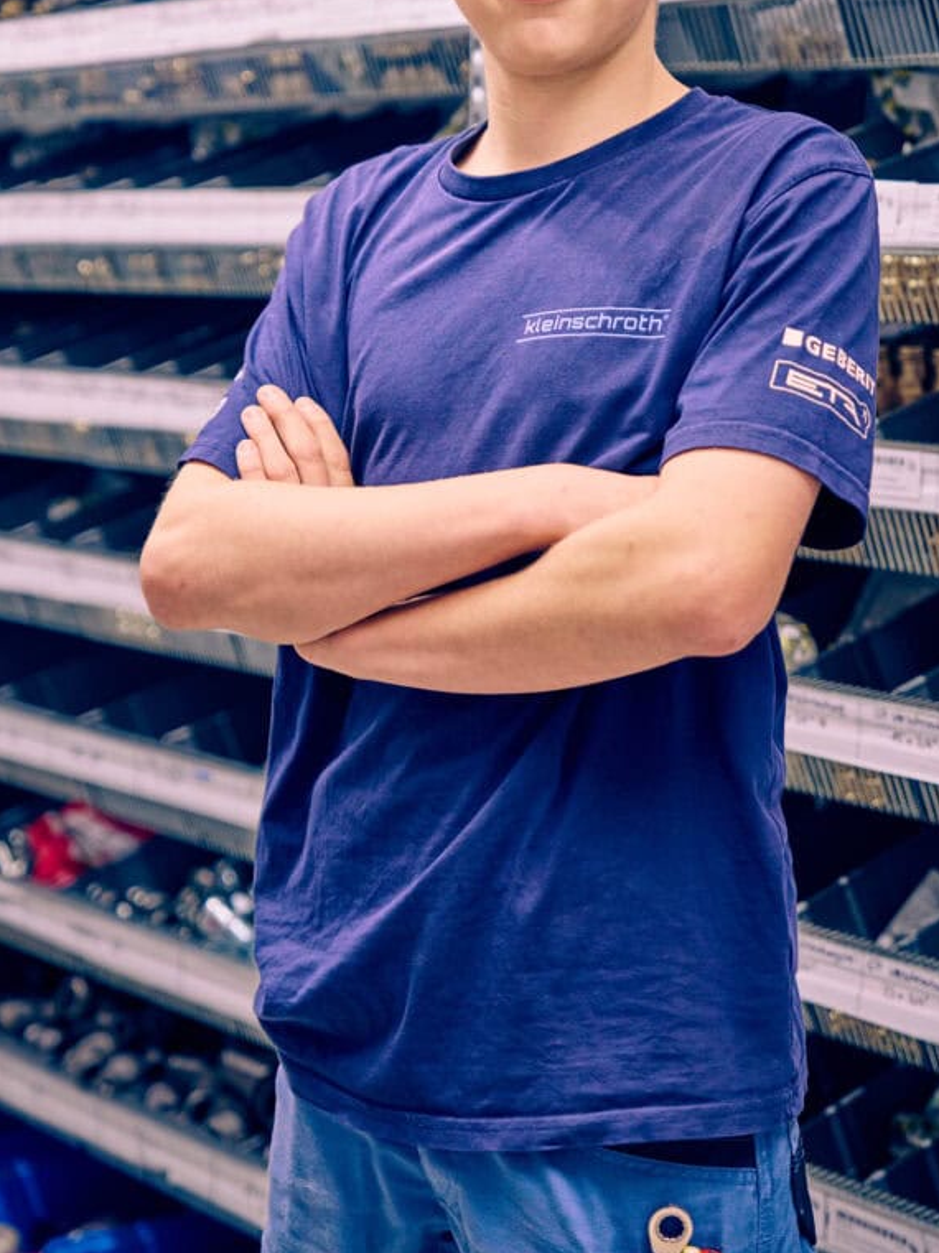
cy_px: 413
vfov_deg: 23.5
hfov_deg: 17.7
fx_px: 3004
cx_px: 577
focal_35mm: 83
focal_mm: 57
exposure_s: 1/160
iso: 800
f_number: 2.8
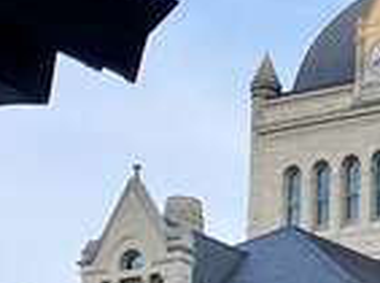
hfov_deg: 11.4
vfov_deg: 9.9
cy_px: 272
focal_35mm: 148
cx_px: 879
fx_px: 1621
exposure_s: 1/788
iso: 32
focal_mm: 4.25
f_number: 1.8
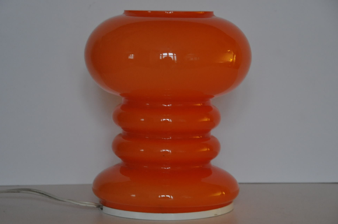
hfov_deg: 14.5
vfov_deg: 9.7
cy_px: 115
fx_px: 1328
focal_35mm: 142
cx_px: 161
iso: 1600
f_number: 5.6
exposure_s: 1/15
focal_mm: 85
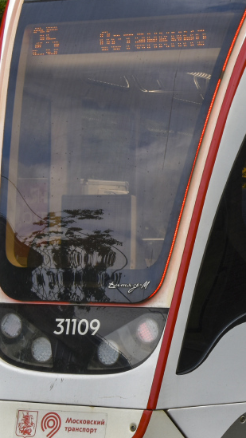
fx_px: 1379
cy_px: 170
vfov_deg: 18.0
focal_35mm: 119
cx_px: 293
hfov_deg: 10.0
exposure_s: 1/250
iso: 200
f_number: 8
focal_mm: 32
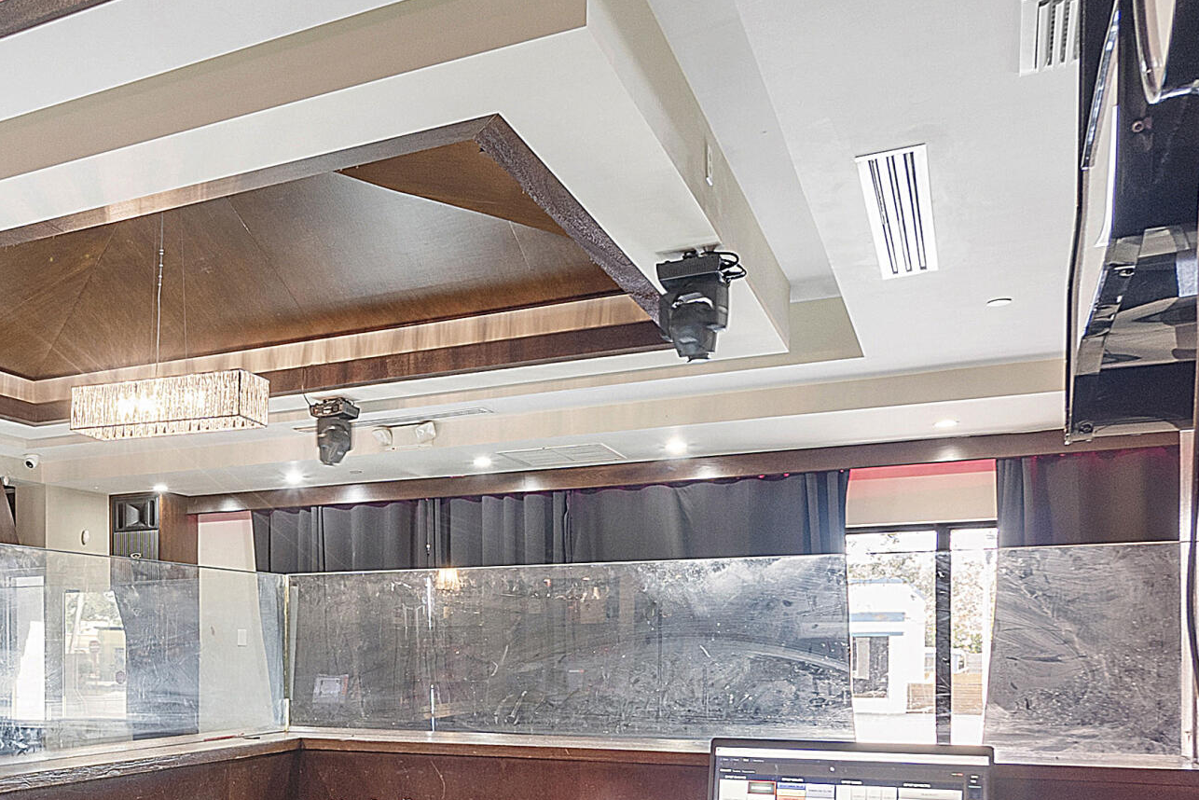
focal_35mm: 35
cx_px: 279
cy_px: 654
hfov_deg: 51.7
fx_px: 1166
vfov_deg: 36.4
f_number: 8
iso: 250
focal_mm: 10
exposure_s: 1/1.25
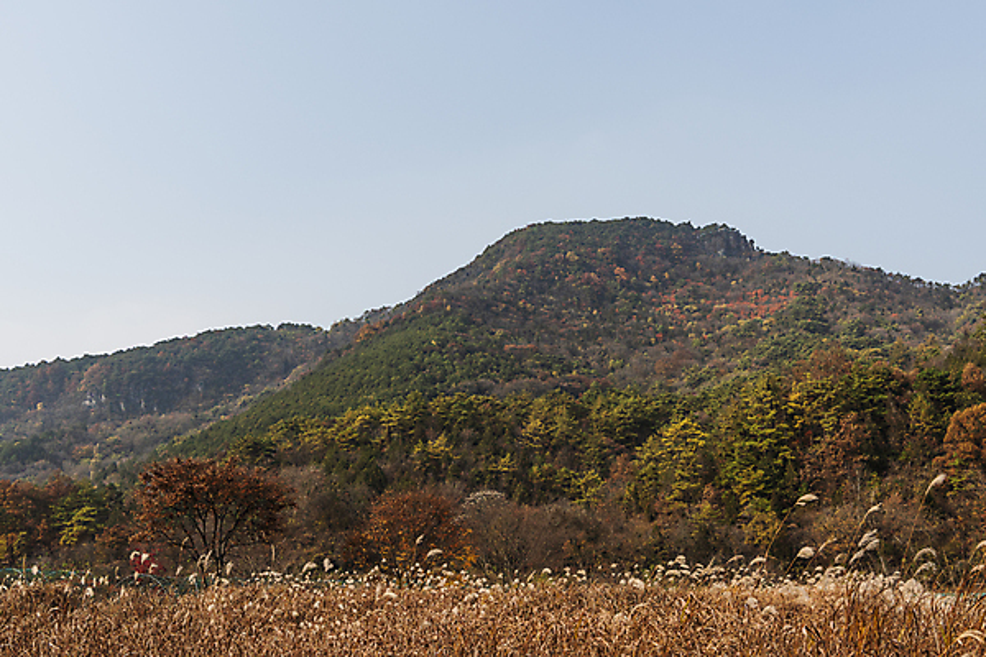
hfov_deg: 48.5
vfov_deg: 33.4
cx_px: 493
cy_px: 328
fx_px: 1095
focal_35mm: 40
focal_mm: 40
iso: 200
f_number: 11
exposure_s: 1/320
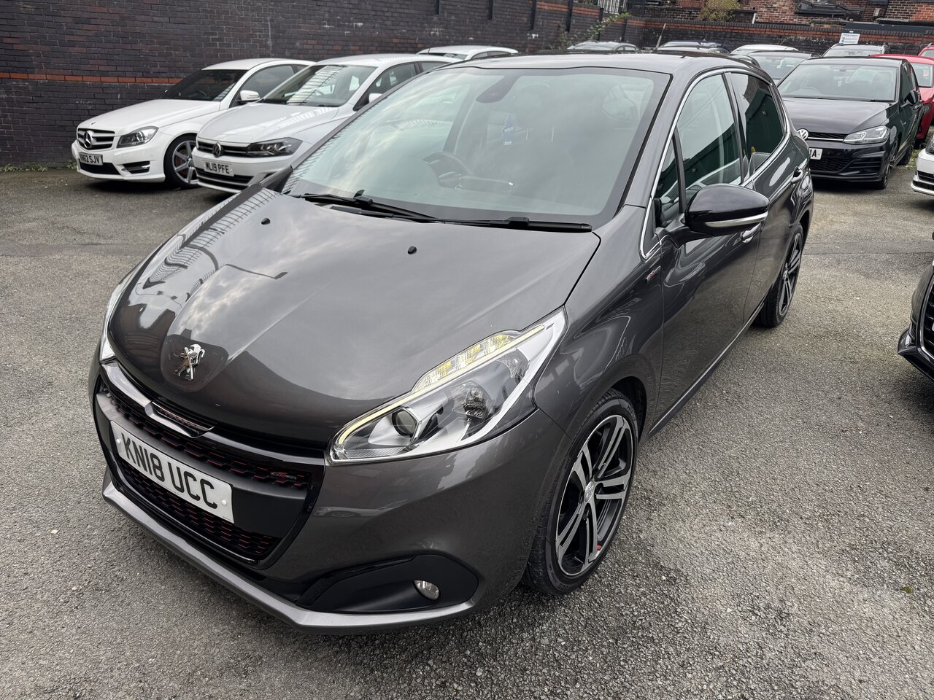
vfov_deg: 56.8
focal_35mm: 24
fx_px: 648
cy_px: 350
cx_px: 467
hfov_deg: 71.6
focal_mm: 6.76
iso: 80
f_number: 1.78
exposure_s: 1/938
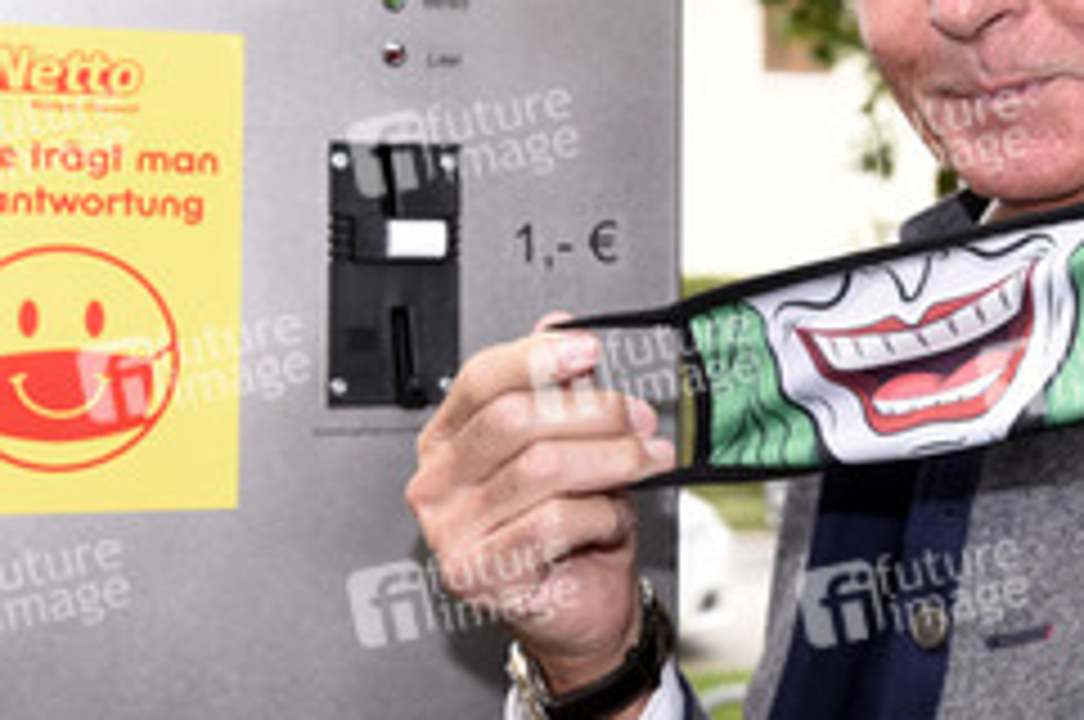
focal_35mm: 103
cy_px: 256
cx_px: 974
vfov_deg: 13.2
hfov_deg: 19.5
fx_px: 3097
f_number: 8
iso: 320
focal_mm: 55
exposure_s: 1/160
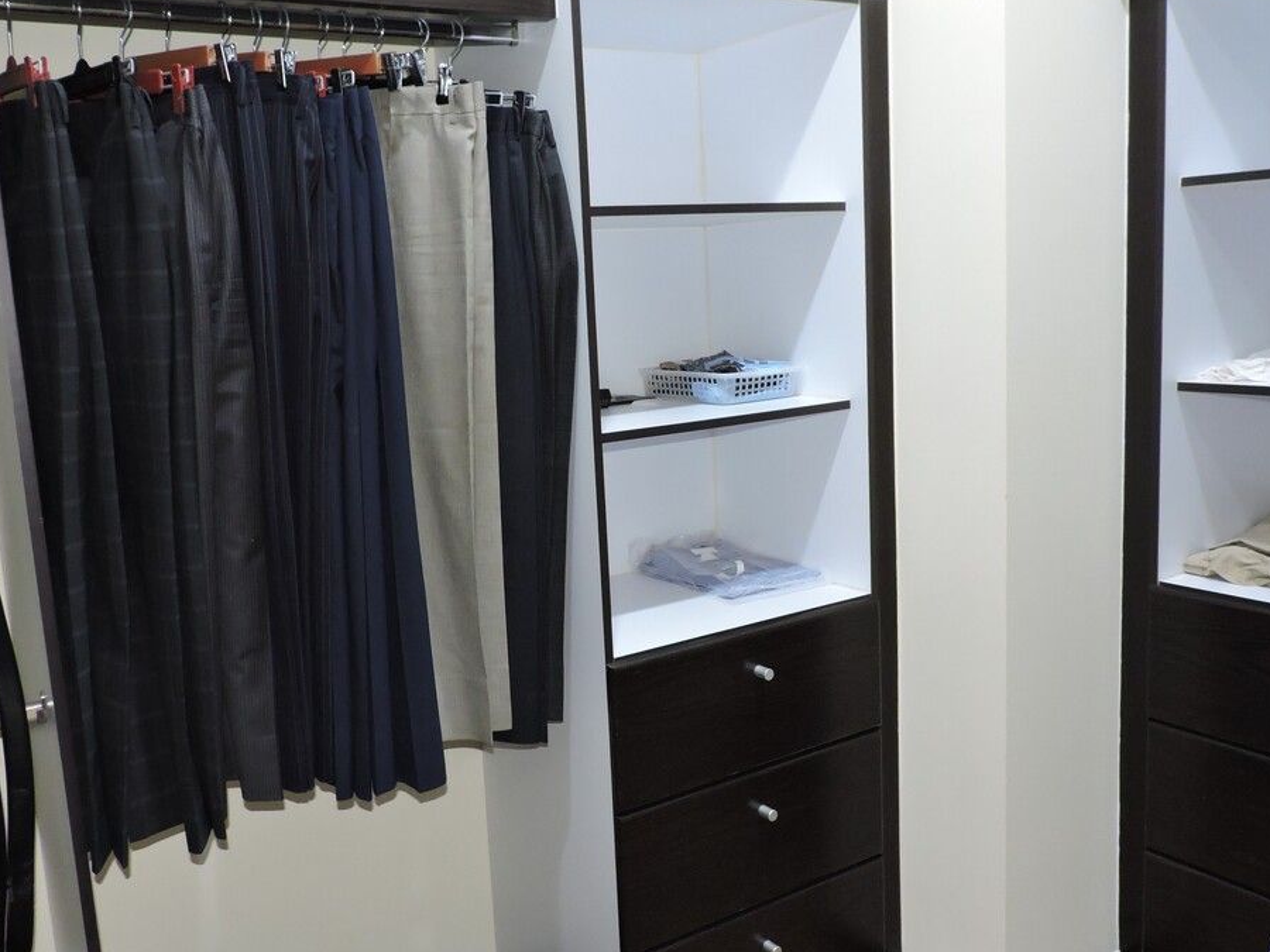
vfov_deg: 44.2
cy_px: 461
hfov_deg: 56.7
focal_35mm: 32
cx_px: 566
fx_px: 1174
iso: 400
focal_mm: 4.3
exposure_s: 1/13
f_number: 3
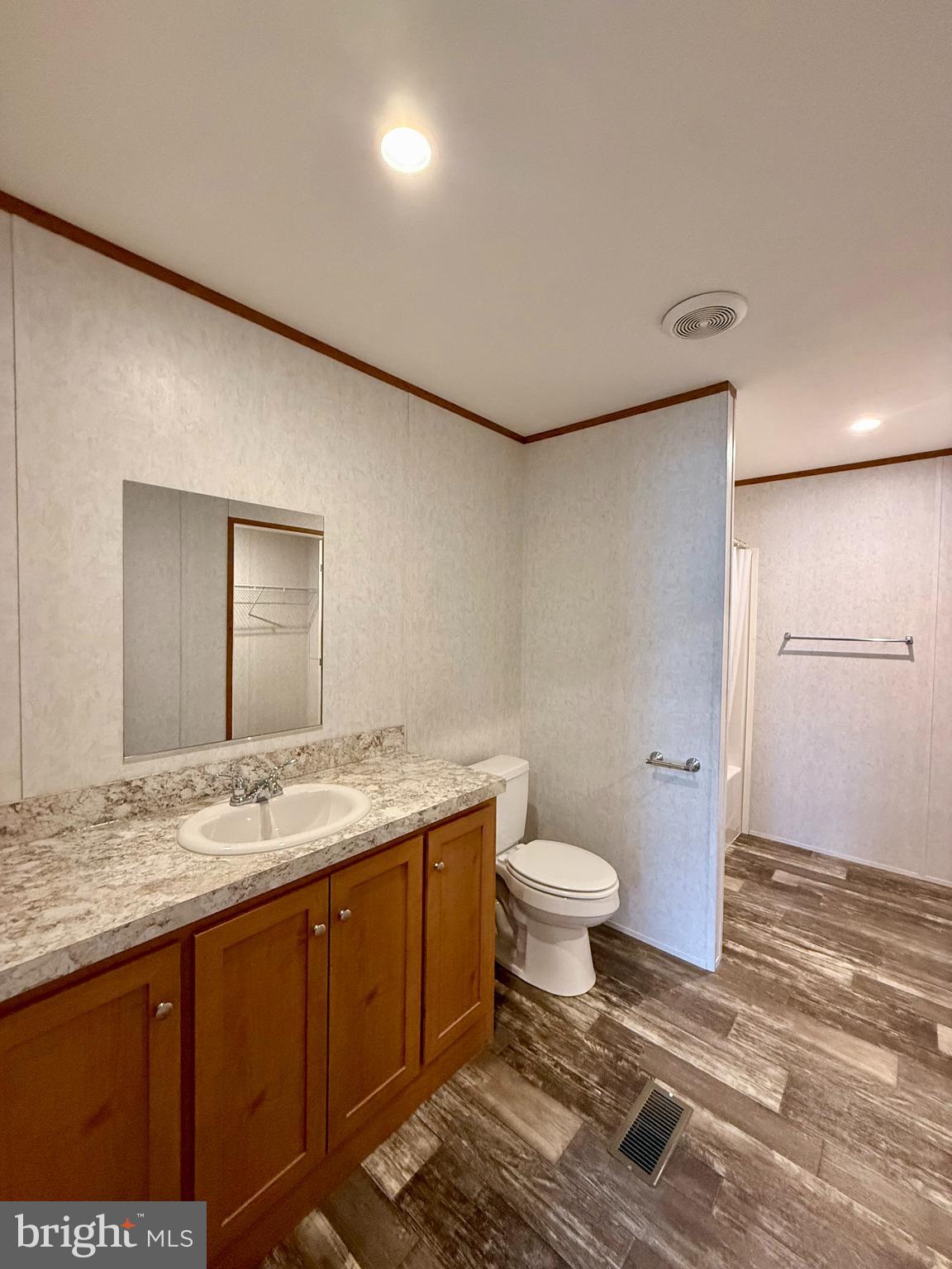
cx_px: 476
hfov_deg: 85.7
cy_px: 634
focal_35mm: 14
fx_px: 513
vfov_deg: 102.1
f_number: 2.2
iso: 500
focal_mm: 2.22
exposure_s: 1/60
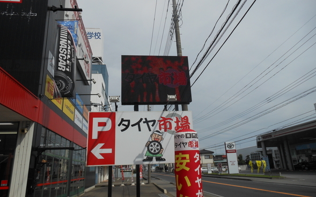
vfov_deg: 45.9
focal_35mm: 27
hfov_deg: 68.4
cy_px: 85
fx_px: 233
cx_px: 156
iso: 80
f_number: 10.2
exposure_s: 1/320
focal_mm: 4.5
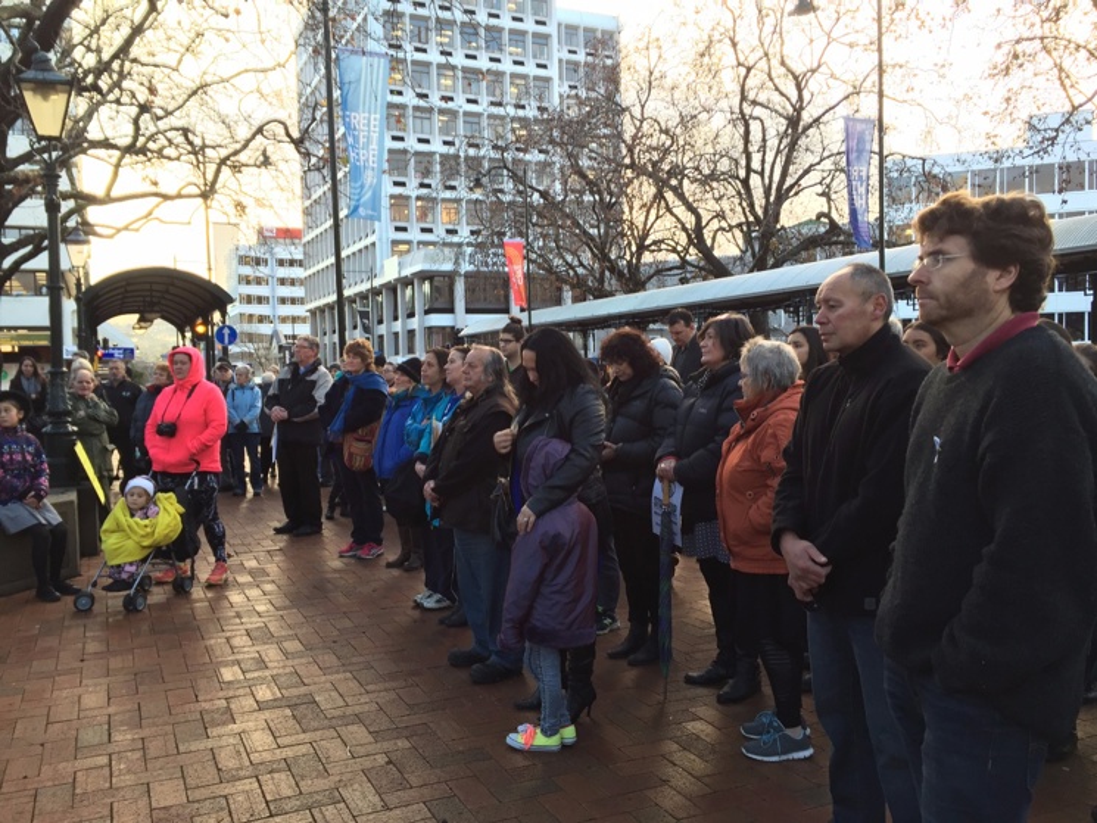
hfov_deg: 61.7
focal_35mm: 29
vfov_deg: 48.2
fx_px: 919
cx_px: 548
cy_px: 412
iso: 50
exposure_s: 1/100
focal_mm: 4.15
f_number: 2.2
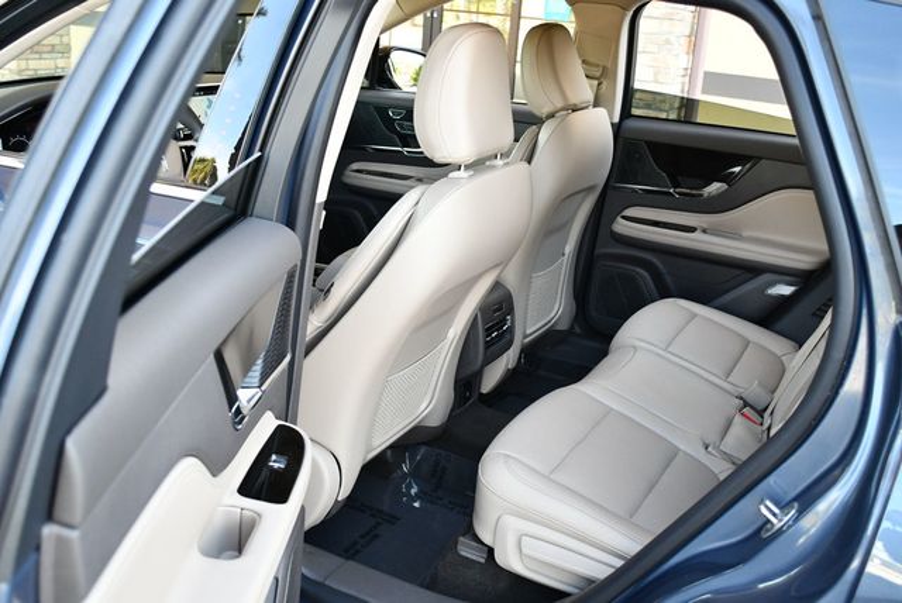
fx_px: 903
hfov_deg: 53.1
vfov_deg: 36.9
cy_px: 302
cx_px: 451
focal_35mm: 36
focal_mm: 18
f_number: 3.5
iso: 800
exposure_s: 1/250
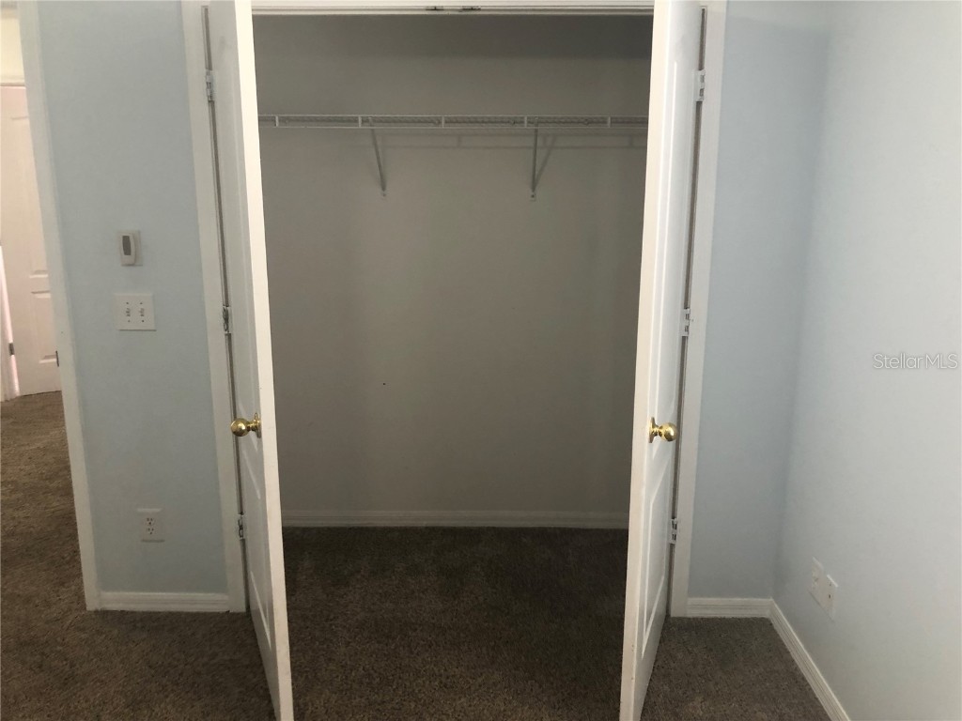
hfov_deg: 63.4
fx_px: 778
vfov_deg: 49.7
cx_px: 481
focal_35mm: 28
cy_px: 360
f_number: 1.8
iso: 40
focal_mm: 3.99
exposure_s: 1/15
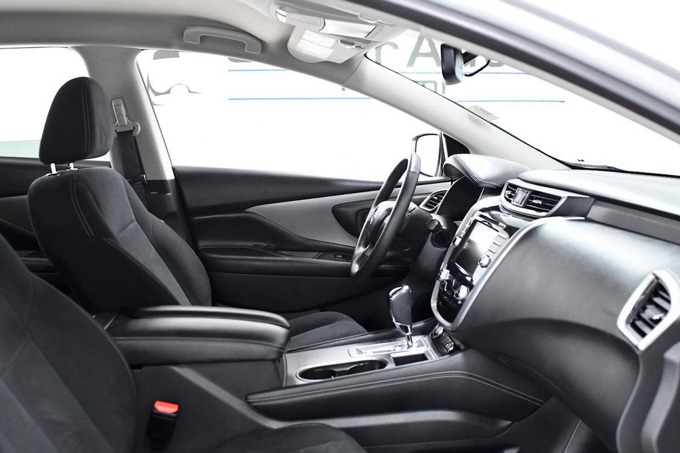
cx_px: 340
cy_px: 226
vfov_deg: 36.9
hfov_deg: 53.1
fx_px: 680
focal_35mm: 36
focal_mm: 24
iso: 2500
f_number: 3.5
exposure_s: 1/250
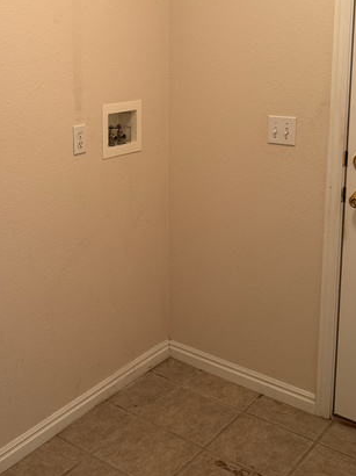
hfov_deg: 31.6
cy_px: 145
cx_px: 90
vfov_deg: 41.4
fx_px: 618
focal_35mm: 45
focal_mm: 6.76
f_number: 1.78
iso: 200
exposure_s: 1/60
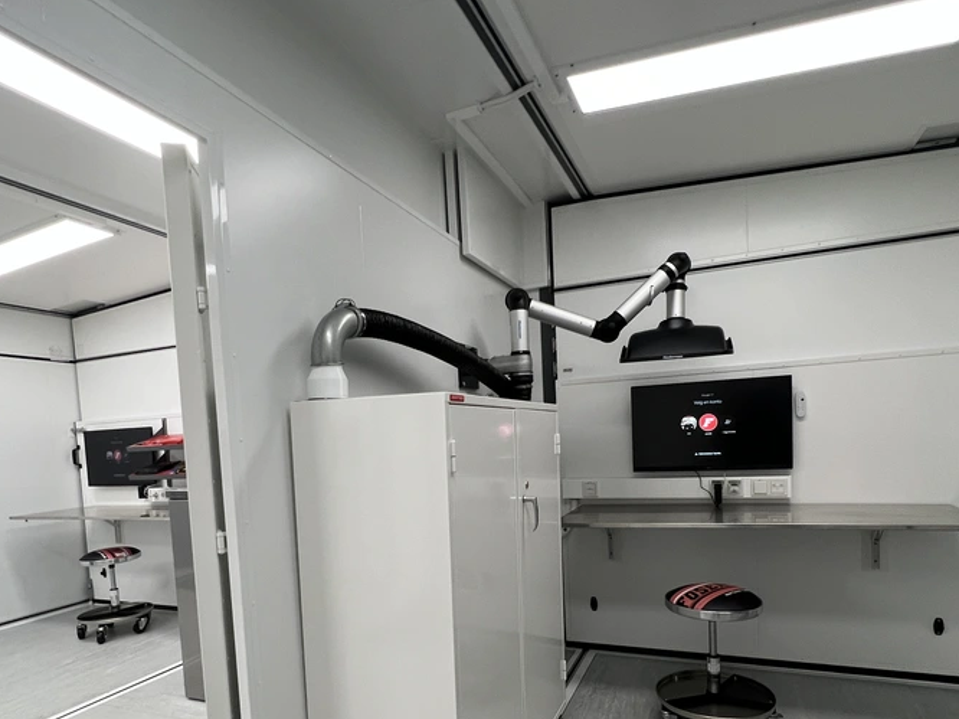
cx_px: 488
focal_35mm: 20
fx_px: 554
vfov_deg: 64.3
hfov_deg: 81.8
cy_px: 478
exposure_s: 1/100
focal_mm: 1.57
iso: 200
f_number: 1.8
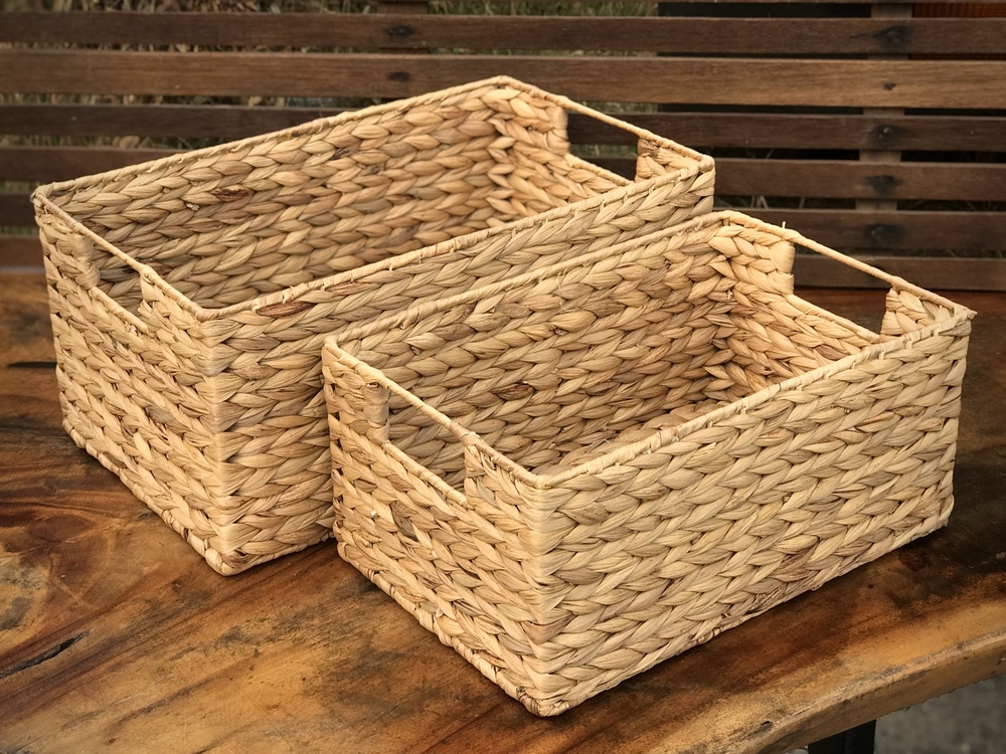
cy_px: 377
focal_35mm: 57
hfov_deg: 33.8
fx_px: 1657
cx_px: 503
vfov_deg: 25.7
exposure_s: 1/297
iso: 20
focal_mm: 6.6
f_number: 2.8
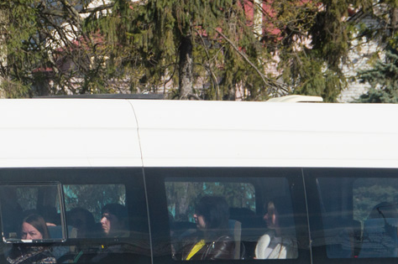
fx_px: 3667
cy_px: 213
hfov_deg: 6.2
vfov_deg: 4.1
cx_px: -8
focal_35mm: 332
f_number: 8
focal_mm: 70
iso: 100
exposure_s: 1/800
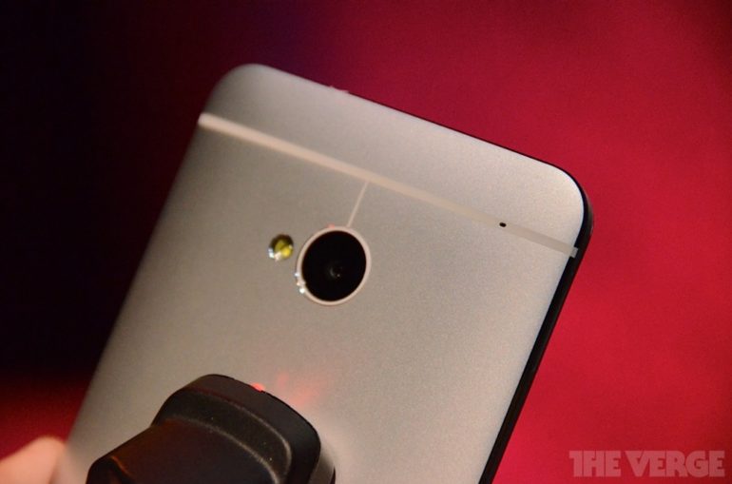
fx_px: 6084
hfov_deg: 6.9
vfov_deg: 4.6
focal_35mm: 300
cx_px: 366
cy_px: 242
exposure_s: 1/320
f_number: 5.6
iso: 6400
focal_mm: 200
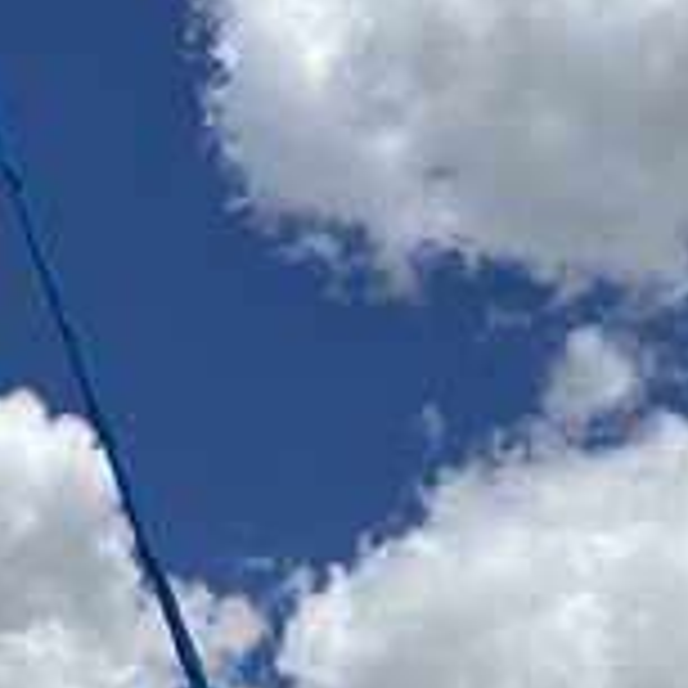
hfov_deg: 17.0
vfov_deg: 16.4
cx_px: -225
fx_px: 2159
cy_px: 1061
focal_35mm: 96
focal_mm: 5.7
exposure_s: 1/10309
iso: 50
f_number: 1.5
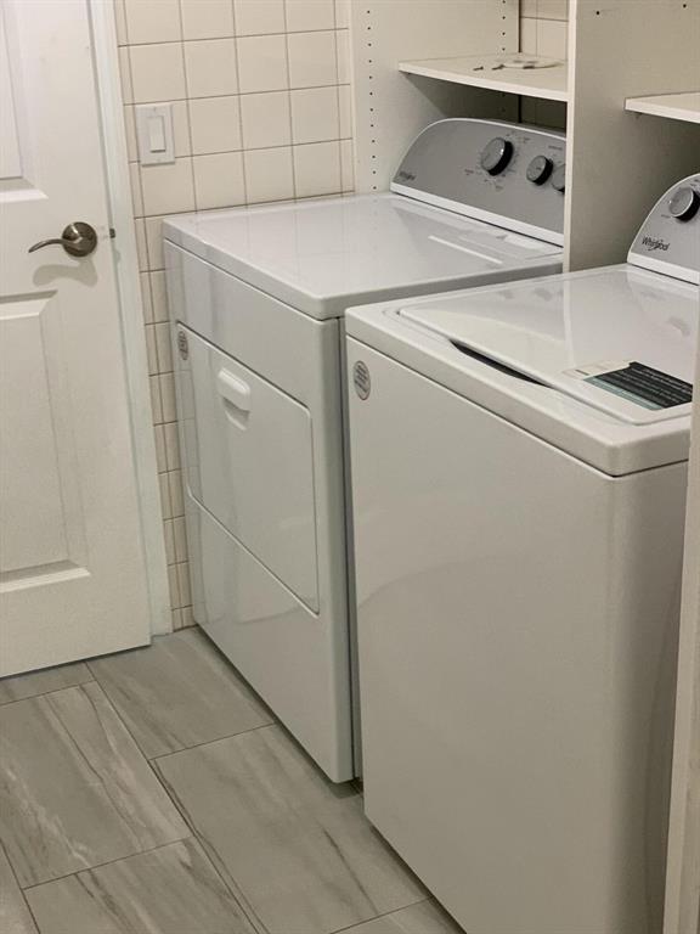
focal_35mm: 52
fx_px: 1402
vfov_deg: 36.8
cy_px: 467
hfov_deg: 28.0
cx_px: 350
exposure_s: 1/60
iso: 200
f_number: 2.4
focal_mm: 6
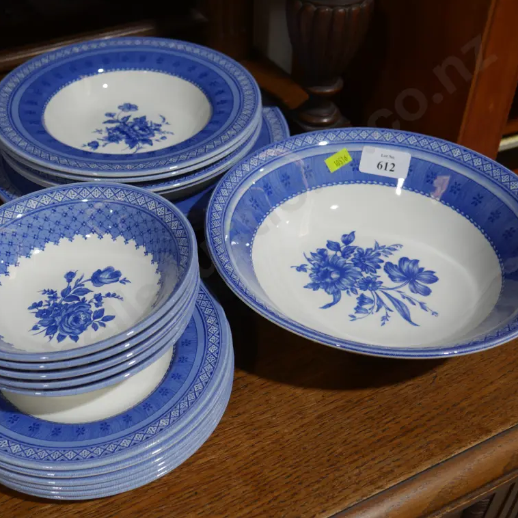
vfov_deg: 39.2
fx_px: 728
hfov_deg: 39.0
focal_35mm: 43
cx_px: 208
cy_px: 256
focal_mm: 18
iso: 200
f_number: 4
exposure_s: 1/80
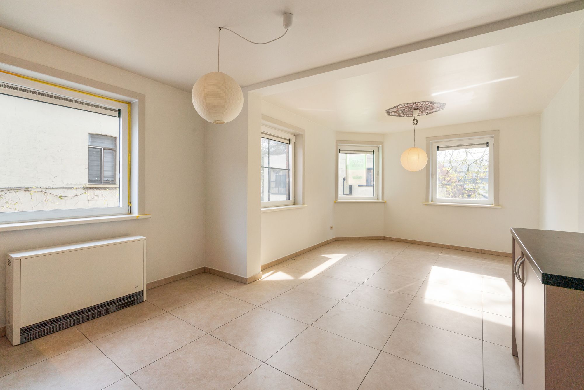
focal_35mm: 16
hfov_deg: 96.7
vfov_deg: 73.8
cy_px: 195
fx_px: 260
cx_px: 292
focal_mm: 16
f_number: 11
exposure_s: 1/80
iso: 250
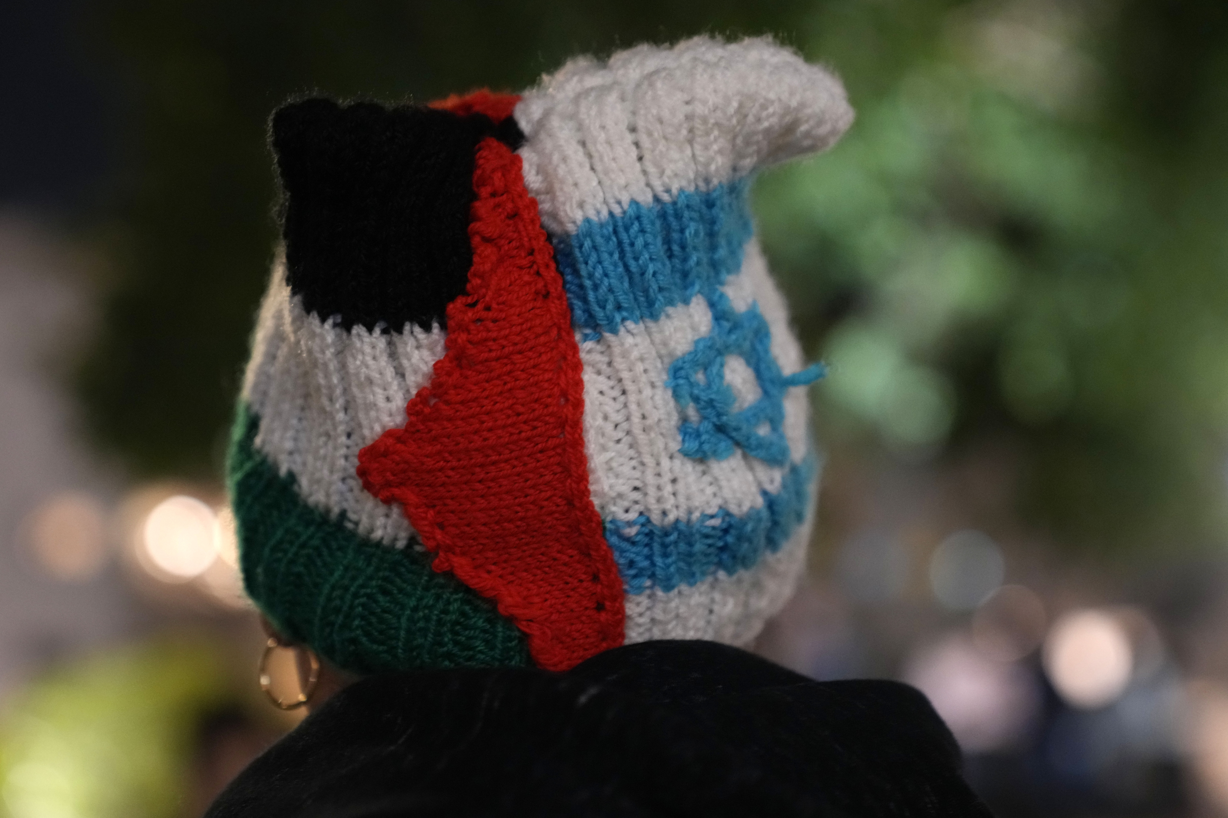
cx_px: 614
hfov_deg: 28.8
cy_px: 409
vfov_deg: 19.5
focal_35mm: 70
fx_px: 2388
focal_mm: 70
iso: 4000
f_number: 2.8
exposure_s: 1/50
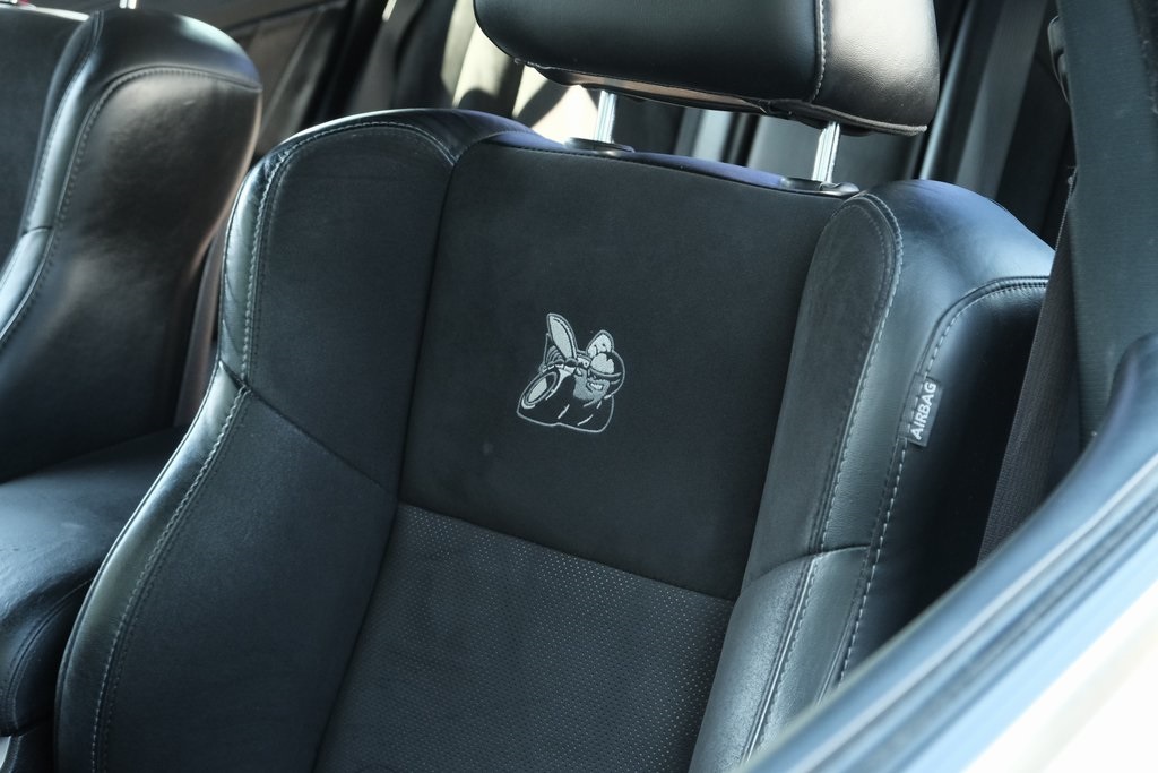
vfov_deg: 24.2
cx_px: 579
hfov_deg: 35.6
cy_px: 386
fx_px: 1801
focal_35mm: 56
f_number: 5
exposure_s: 1/125
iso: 2500
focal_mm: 37.4
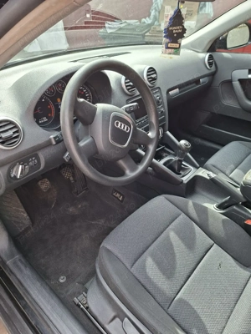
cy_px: 167
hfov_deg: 58.9
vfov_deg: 73.9
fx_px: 222
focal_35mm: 23
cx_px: 126
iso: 50
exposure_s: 1/137
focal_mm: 5.54
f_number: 1.8
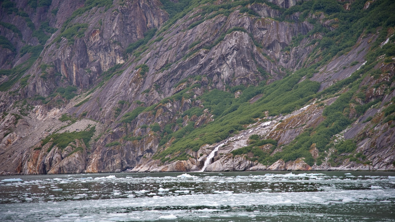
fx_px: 1320
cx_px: 197
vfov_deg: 9.6
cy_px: 108
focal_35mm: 126
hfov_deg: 17.0
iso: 180
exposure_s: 1/250
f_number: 4
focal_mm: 120
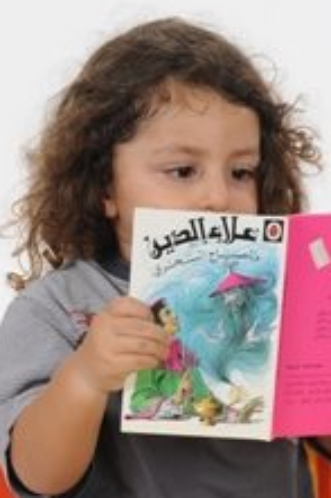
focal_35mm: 213
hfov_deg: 6.4
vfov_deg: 9.6
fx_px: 2942
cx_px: 185
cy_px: 406
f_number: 9
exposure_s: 1/100
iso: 200
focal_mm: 70
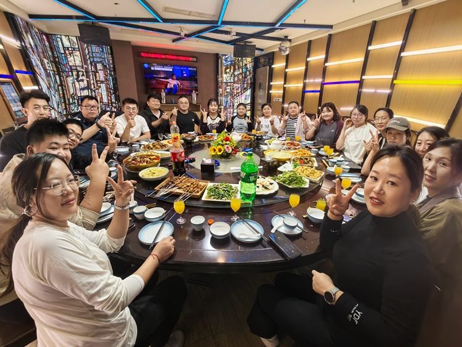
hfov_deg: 106.2
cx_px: 231
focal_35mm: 13
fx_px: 174
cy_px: 174
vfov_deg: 89.9
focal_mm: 1.76
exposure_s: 1/60
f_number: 2.2
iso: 250
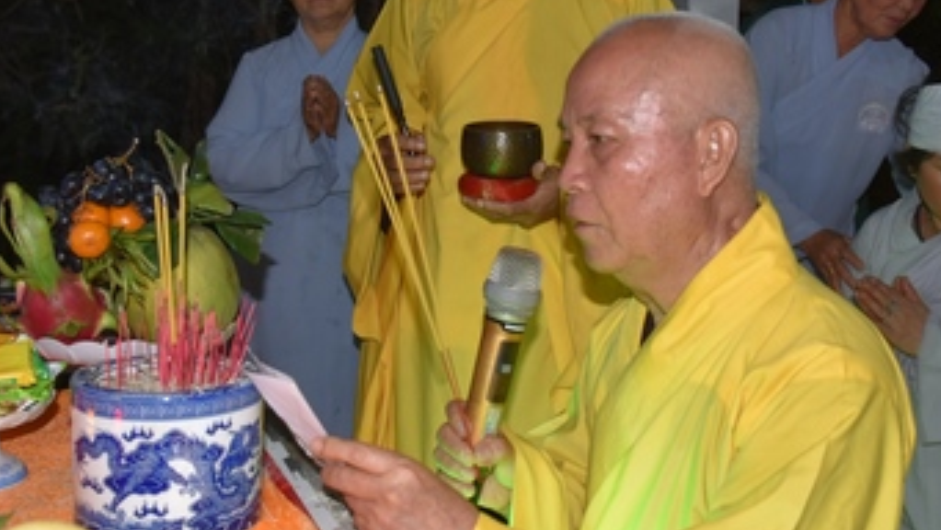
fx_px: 1198
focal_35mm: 48
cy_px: 221
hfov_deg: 42.9
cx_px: 450
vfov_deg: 24.9
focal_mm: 24
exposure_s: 1/60
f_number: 4.5
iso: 640
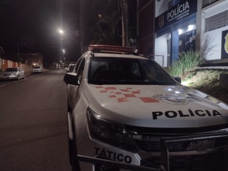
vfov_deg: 51.3
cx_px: 114
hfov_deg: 65.3
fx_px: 178
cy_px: 86
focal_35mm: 27
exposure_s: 1/24
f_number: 1.7
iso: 413
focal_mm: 4.71
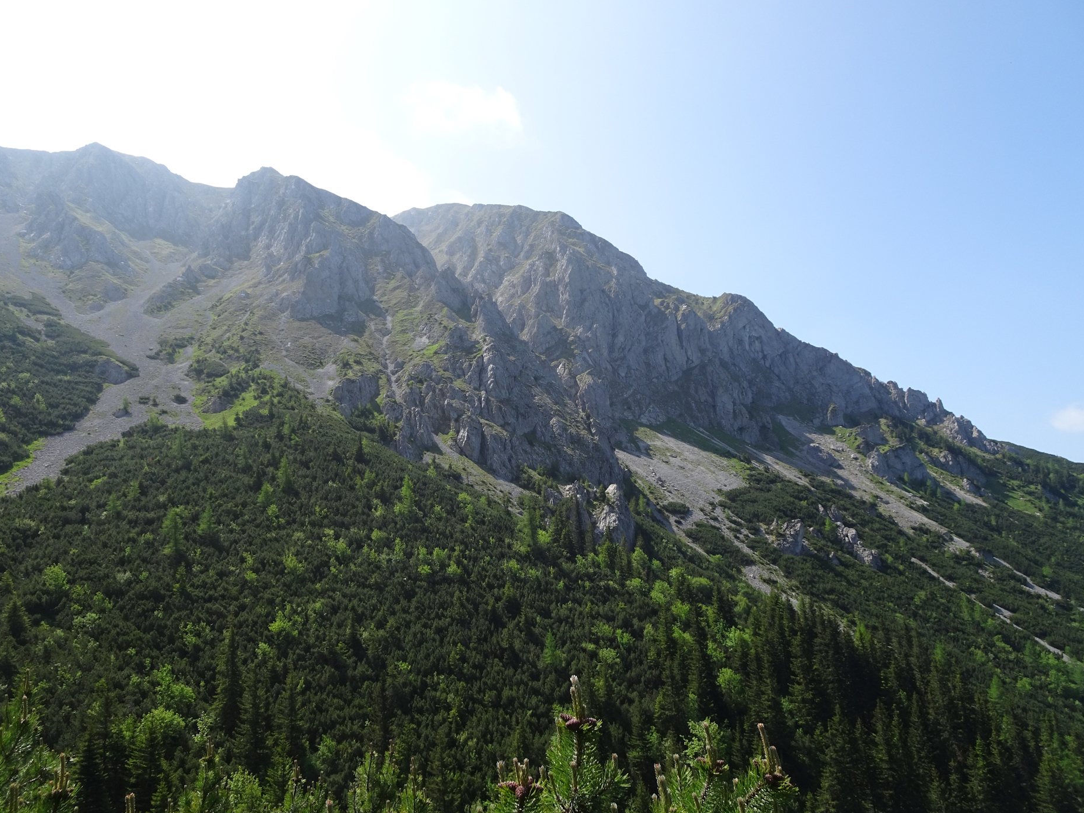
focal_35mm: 25
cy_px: 394
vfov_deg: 54.9
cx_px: 534
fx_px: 783
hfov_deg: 69.4
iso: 80
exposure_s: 1/640
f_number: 3.5
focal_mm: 4.1
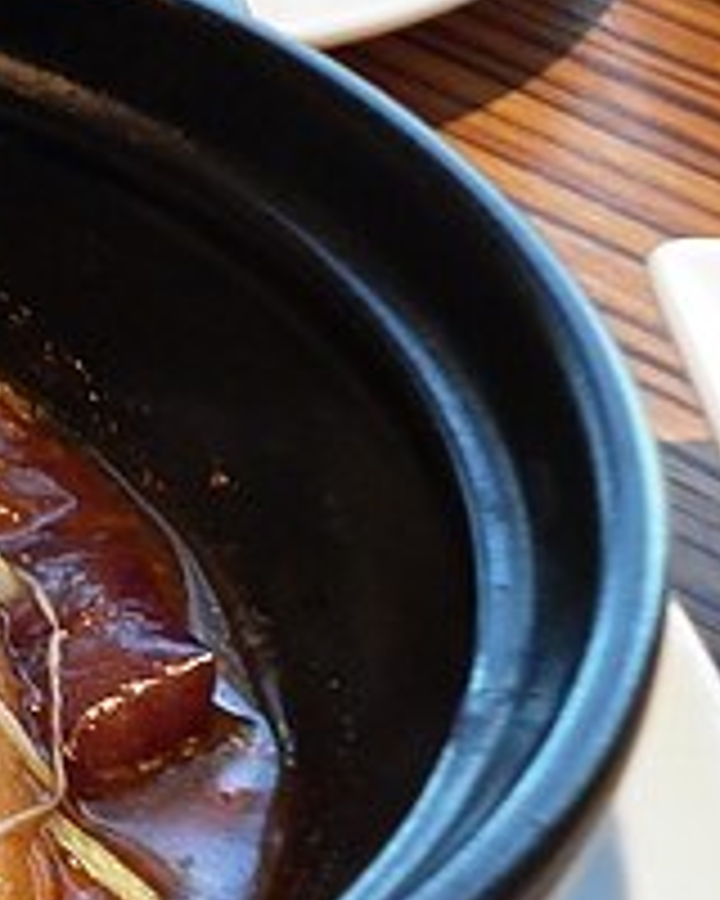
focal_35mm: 129
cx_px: -441
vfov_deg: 14.8
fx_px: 3436
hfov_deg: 11.4
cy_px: 734
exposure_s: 1/25
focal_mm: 7.9
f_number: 3.5
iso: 200
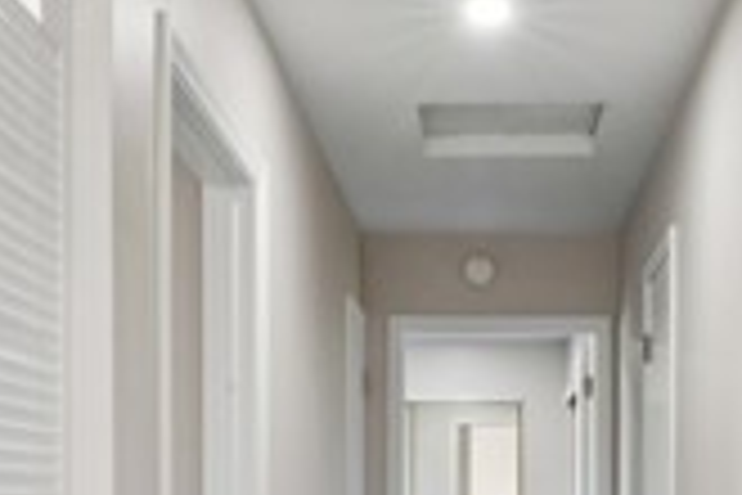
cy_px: 518
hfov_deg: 31.4
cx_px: 495
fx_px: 1310
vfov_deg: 20.6
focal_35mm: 64
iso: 100
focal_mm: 16.4
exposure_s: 2.5
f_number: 22
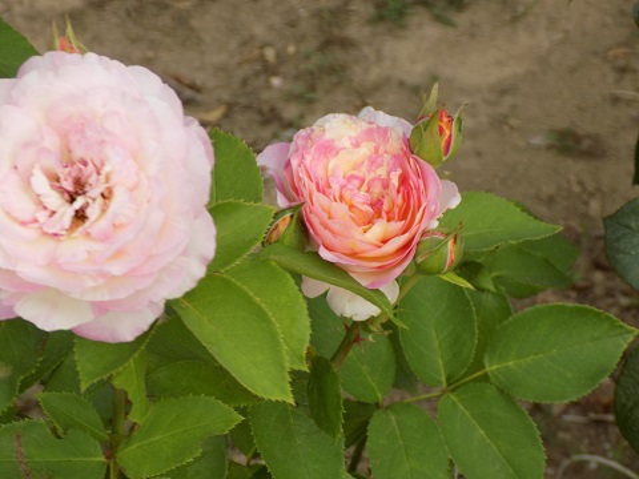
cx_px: 320
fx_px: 2437
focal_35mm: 132
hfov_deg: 14.9
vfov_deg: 11.2
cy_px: 240
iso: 80
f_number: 5
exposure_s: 1/100
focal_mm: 23.4
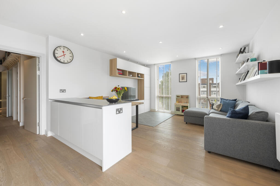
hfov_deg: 104.3
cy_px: 93
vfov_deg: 81.1
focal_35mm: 14
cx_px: 140
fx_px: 109
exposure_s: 1/2
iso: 200
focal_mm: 14
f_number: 16
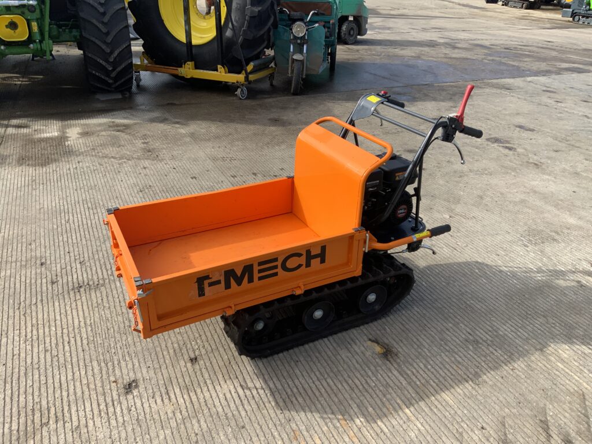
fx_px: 496
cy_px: 222
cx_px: 296
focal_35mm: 29
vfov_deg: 48.2
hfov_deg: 61.7
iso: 16
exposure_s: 1/1121
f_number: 1.8
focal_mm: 3
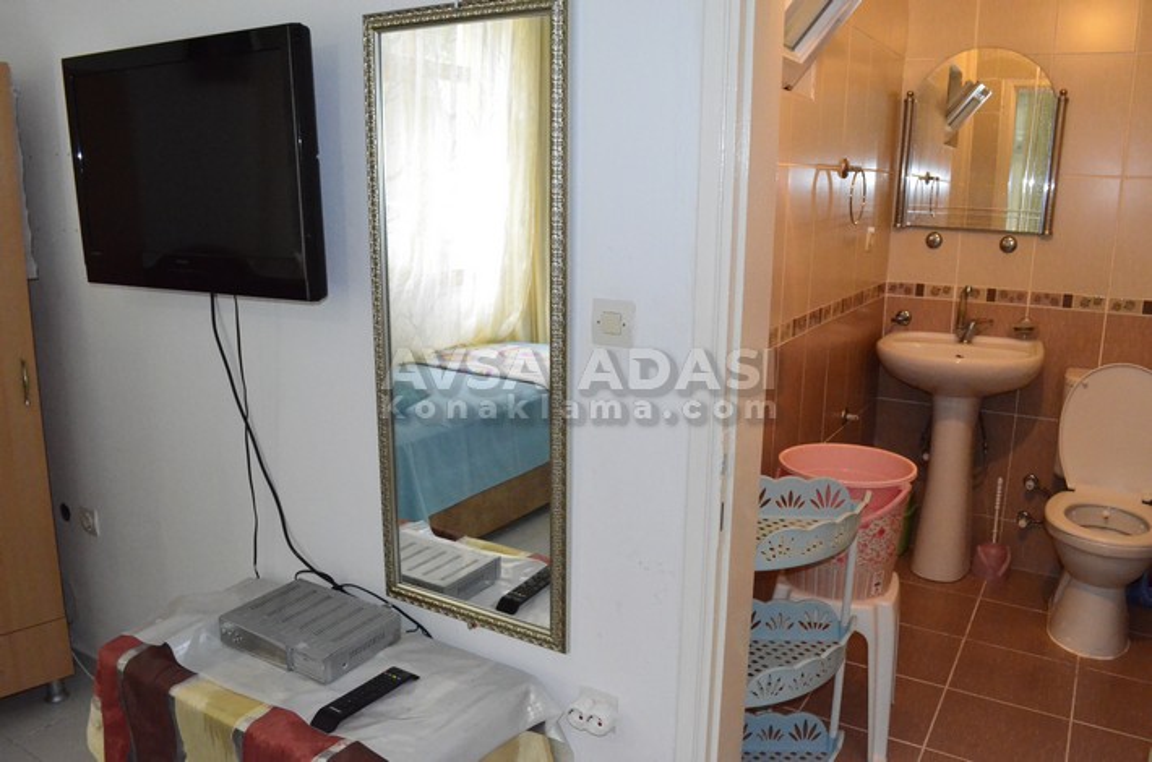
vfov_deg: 47.7
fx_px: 862
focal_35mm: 27
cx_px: 576
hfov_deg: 67.5
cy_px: 381
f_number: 6.7
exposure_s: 1/200
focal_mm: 18
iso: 6400
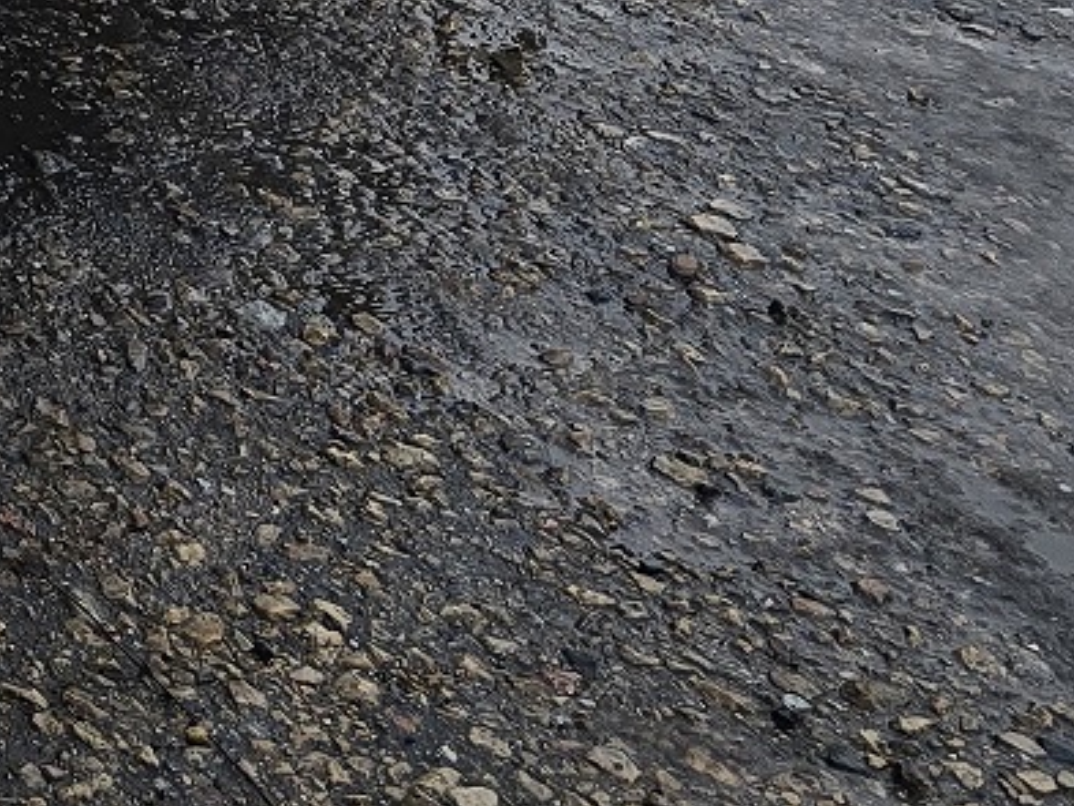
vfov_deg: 11.7
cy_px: -664
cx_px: -1386
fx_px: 3631
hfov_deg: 13.2
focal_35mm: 117
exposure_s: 1/180
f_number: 1.7
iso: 80
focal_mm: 6.3
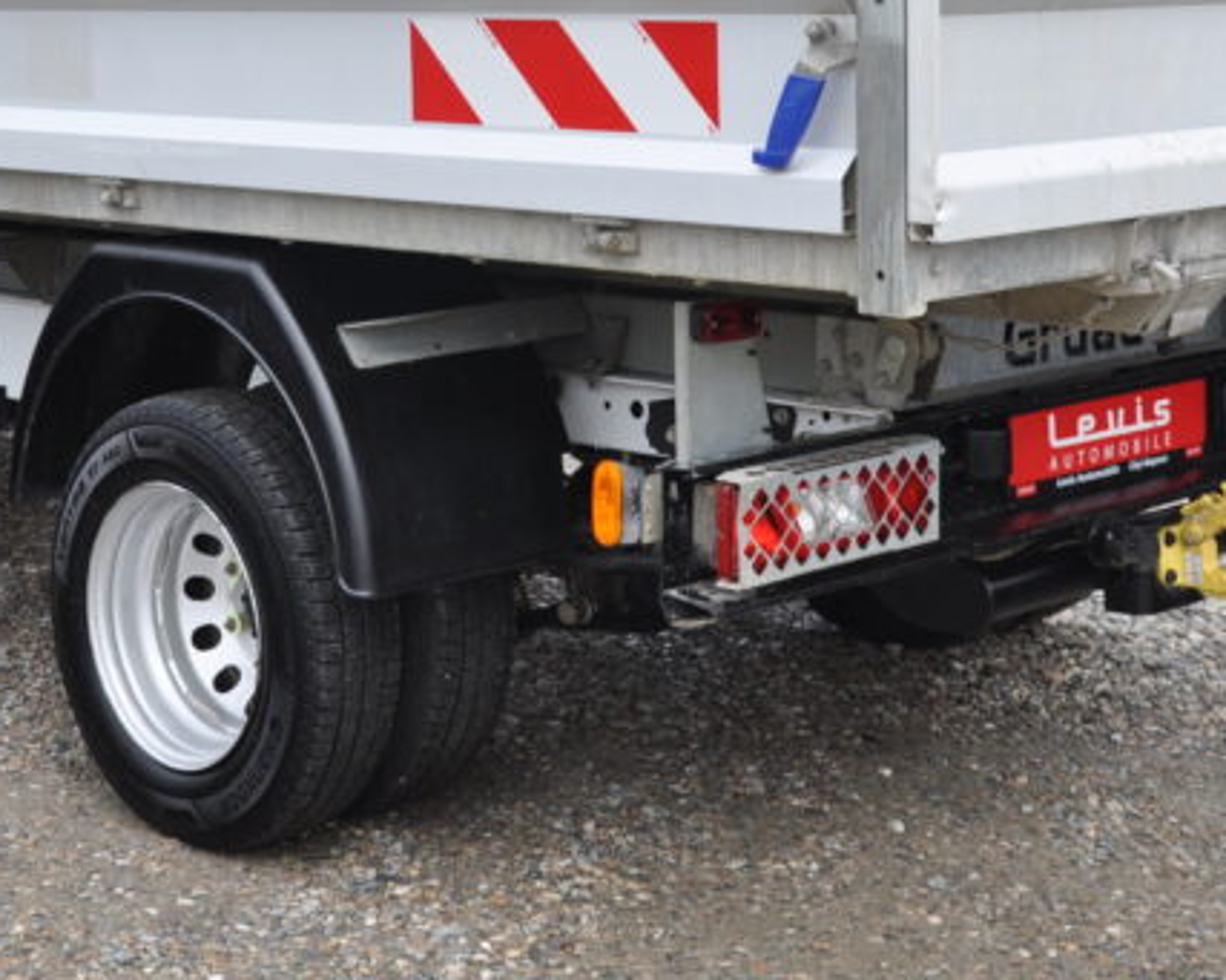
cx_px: 468
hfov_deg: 23.5
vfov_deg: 18.5
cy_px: 49
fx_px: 2937
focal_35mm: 81
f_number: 6.3
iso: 400
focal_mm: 24
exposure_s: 1/160
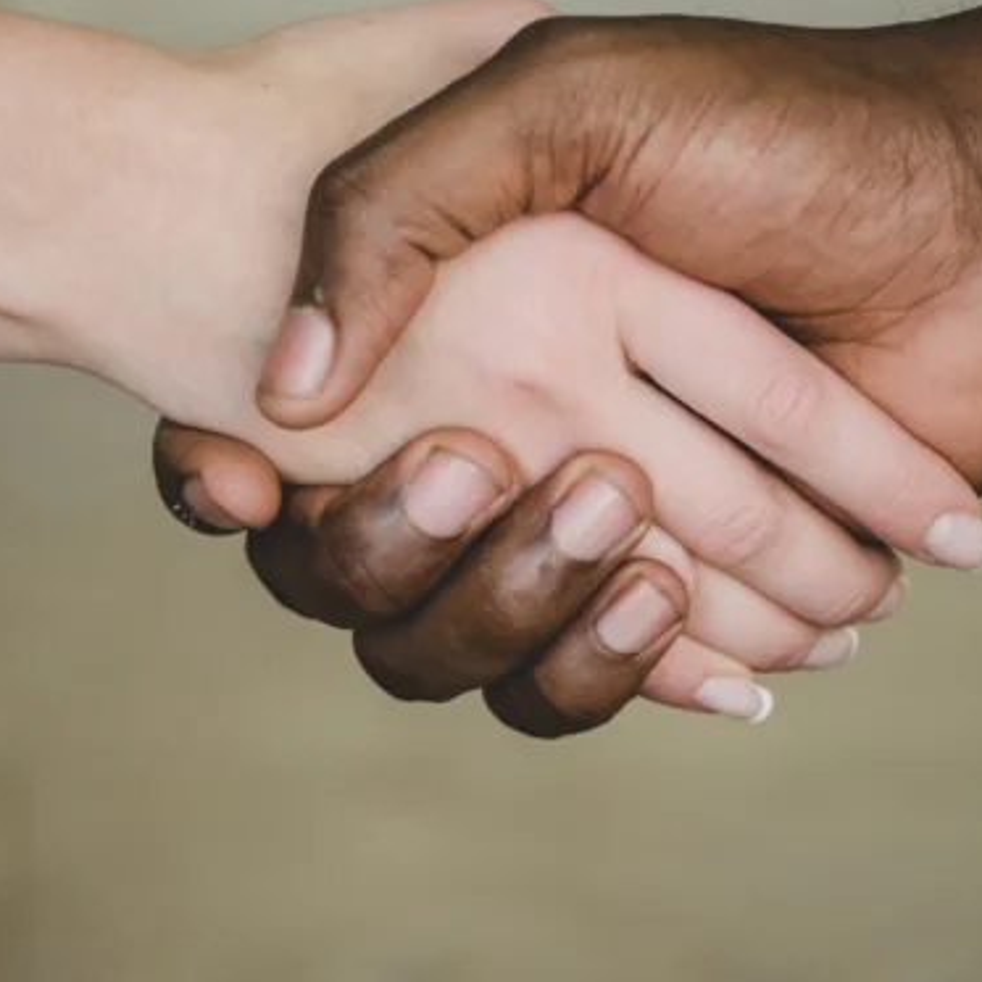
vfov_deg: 7.1
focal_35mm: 245
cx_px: 492
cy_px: 332
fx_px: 7863
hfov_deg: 7.1
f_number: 3
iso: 320
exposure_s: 1/160
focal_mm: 105
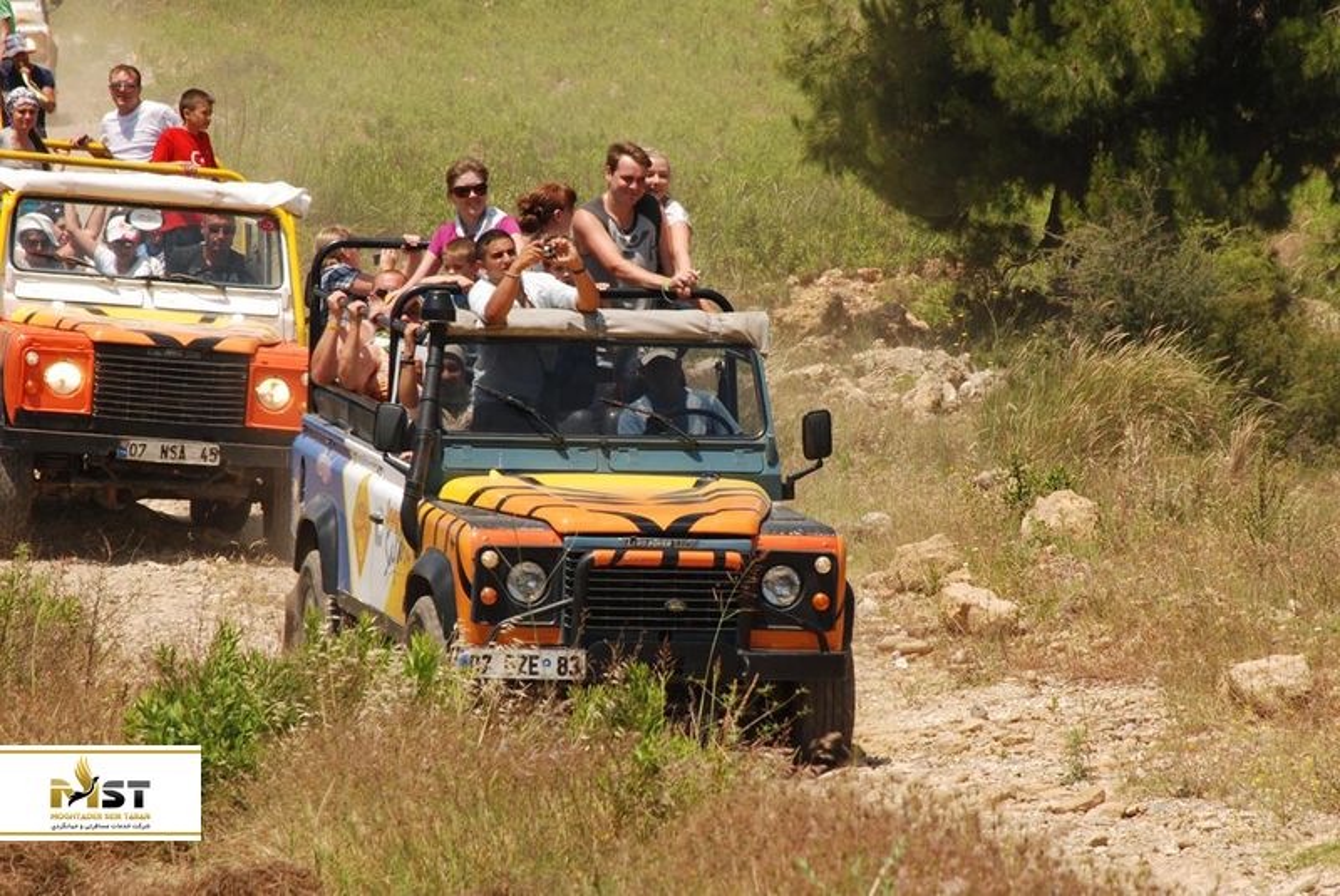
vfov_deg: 5.4
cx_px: 670
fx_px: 9500
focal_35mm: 255
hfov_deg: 8.1
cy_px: 448
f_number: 14
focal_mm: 170
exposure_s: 1/160
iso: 200
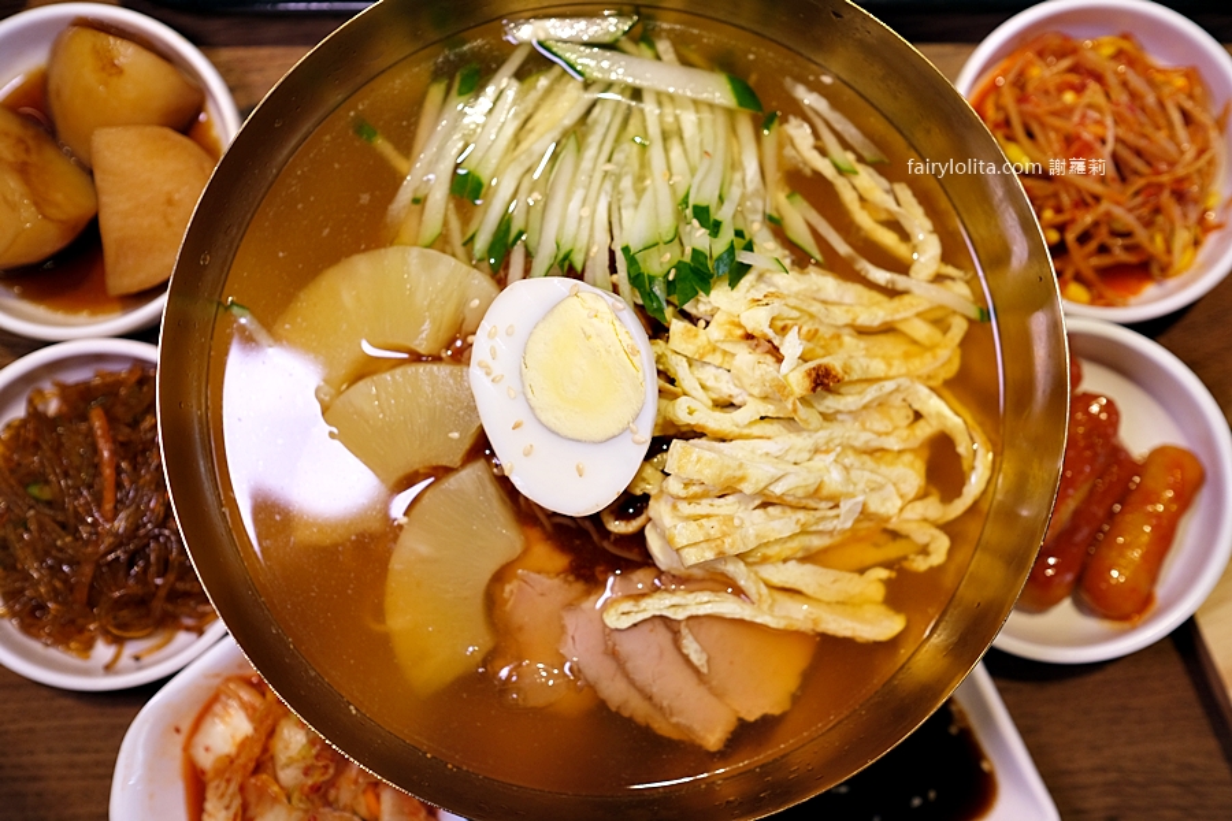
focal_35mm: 35
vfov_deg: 37.9
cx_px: 616
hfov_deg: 54.4
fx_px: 1198
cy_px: 410
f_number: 2.8
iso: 500
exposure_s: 1/140
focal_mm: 23
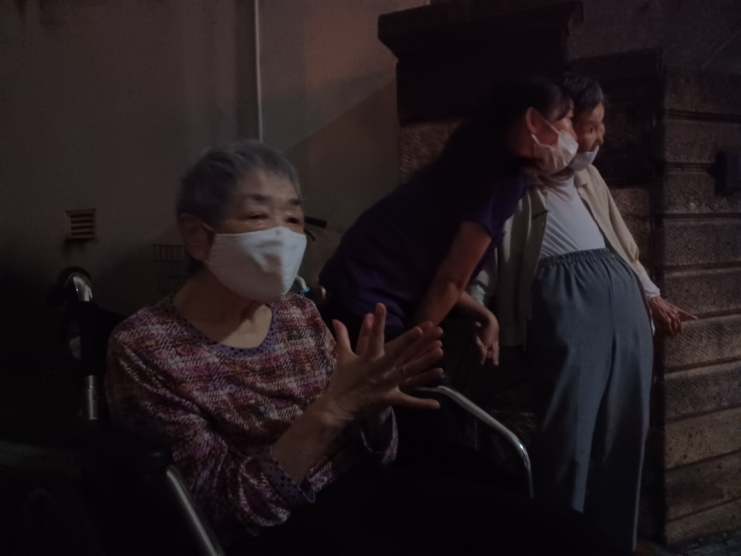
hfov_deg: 69.4
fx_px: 535
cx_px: 370
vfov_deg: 54.9
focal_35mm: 25
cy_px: 278
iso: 4000
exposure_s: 1/10
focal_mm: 4.6
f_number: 1.8
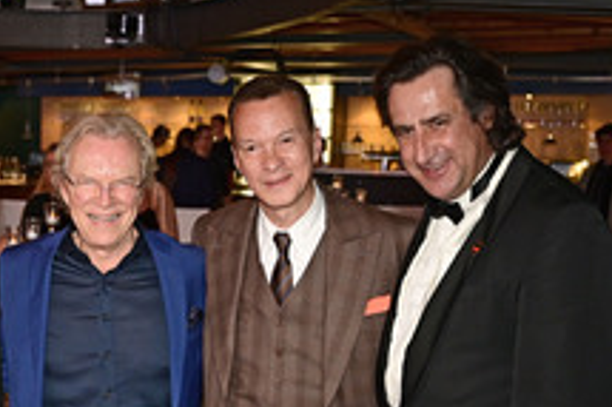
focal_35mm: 64
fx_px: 1088
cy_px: 387
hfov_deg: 30.2
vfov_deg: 20.6
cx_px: 70
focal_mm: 30.5
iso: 1600
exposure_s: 1/200
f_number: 2.8
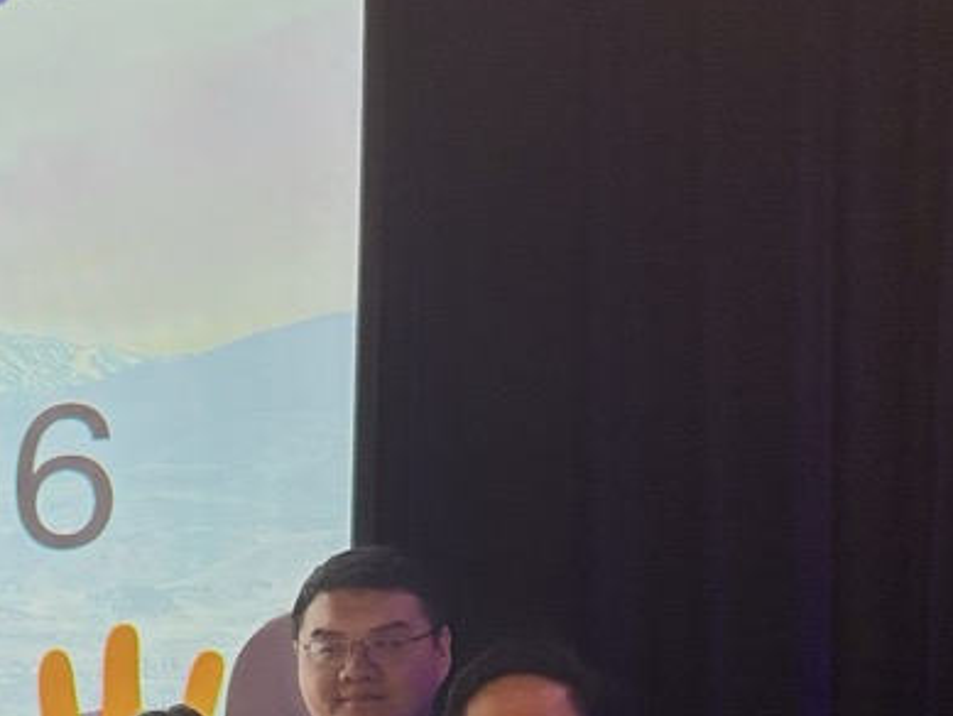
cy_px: 775
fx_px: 2176
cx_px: -277
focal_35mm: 79
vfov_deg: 18.0
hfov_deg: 22.2
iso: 125
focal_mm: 6.86
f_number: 1.78
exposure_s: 1/75
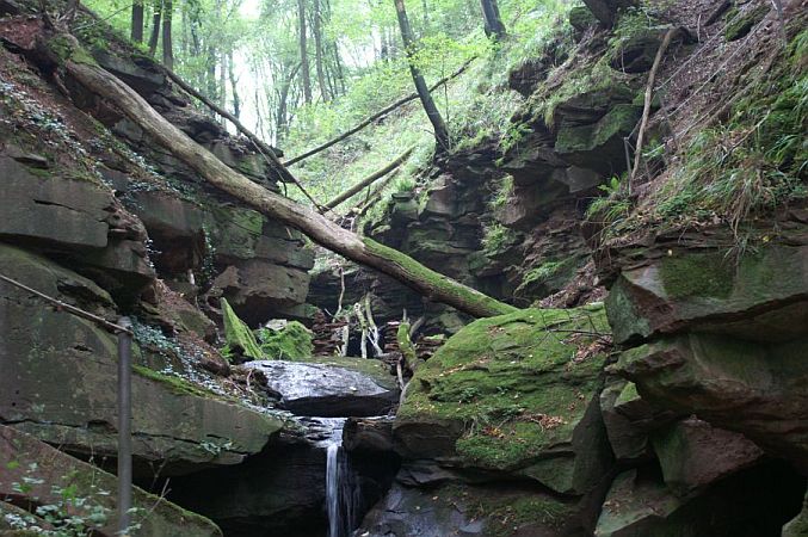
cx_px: 404
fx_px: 1345
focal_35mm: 60
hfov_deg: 33.4
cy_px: 268
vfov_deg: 22.6
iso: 800
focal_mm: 40
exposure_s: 1/10
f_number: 5.6
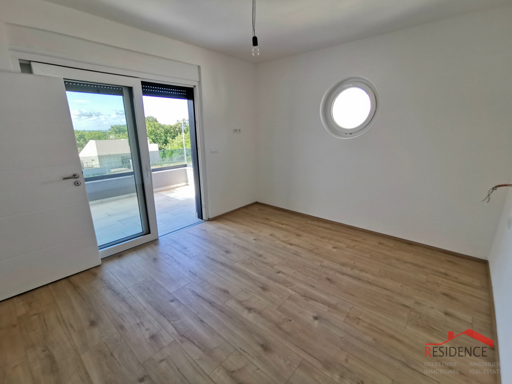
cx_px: 256
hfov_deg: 94.5
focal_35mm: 16
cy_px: 192
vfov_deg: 78.1
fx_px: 237
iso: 100
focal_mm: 2.35
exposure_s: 1/120
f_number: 2.2
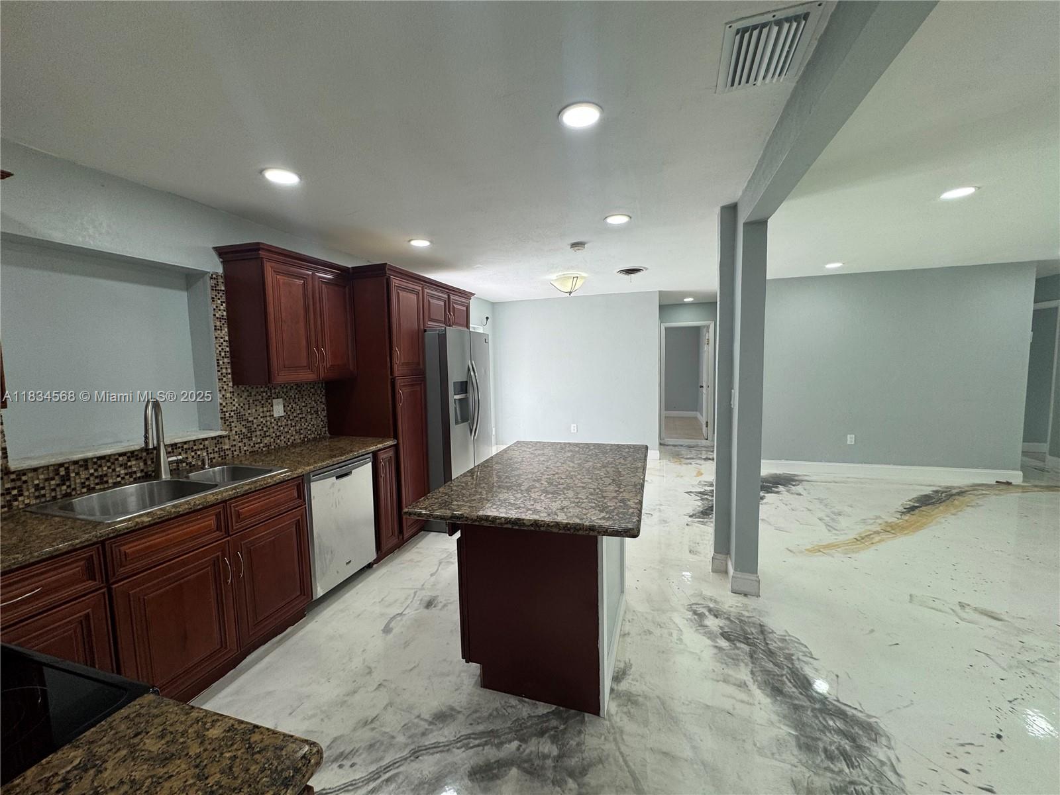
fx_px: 429
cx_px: 530
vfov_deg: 85.7
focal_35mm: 14
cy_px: 398
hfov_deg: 102.1
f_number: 2.2
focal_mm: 2.22
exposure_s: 1/120
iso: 64
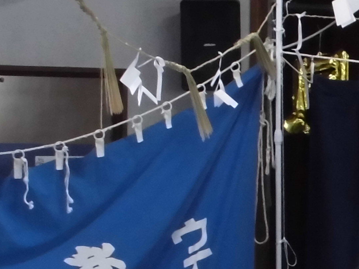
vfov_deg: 5.4
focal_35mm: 272
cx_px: 629
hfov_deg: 7.1
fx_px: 2821
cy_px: 302
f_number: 5.6
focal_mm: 11.5
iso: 400
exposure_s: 1/30
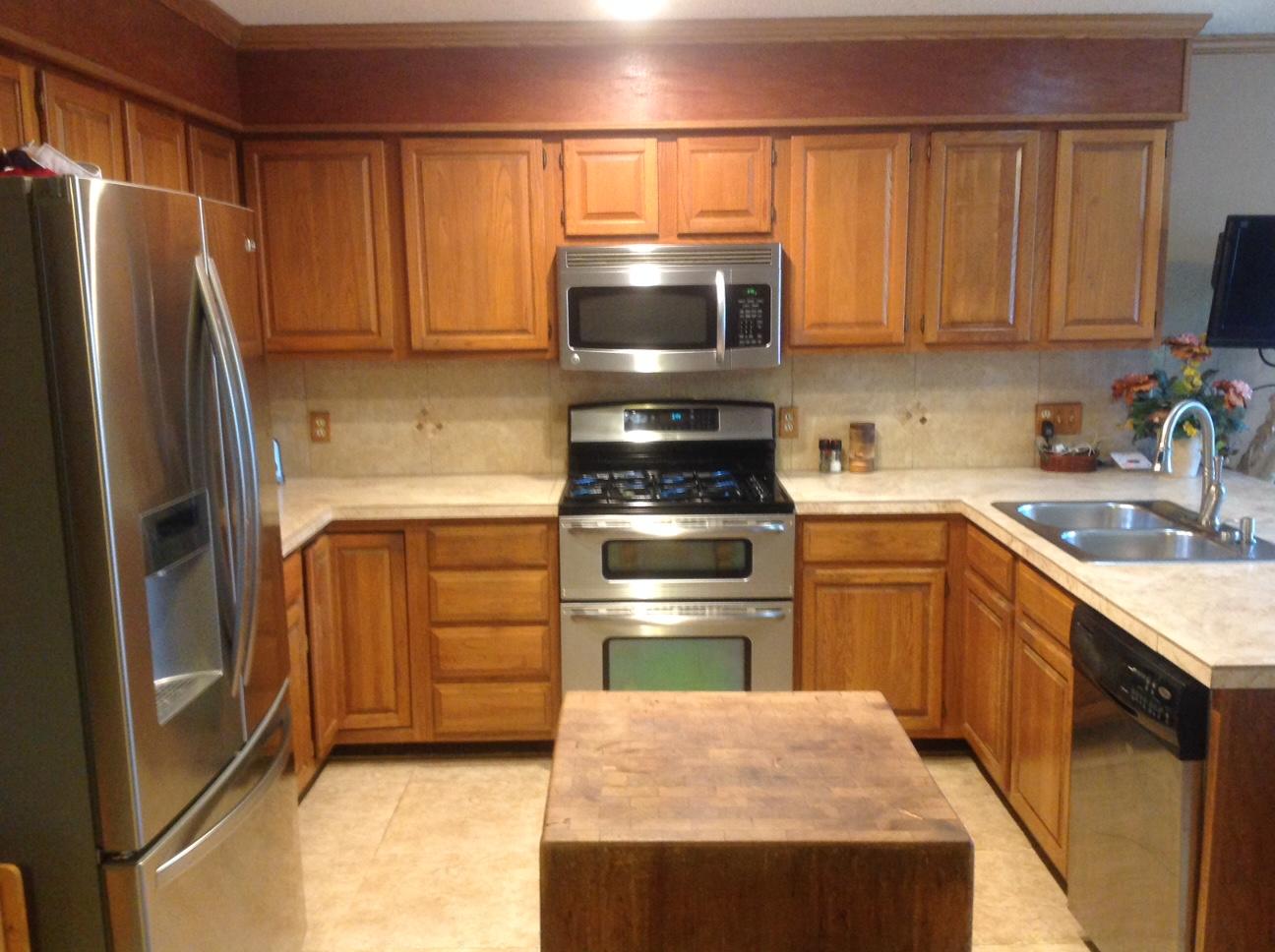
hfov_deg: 52.7
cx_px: 638
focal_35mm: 35
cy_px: 476
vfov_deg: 40.6
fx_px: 1287
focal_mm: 4.28
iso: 200
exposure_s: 1/15
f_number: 2.4
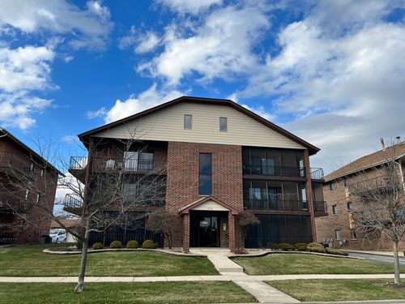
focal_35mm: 26
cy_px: 152
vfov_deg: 53.1
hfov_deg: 67.3
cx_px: 202
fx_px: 304
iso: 50
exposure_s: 1/3356
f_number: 1.5
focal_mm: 5.7
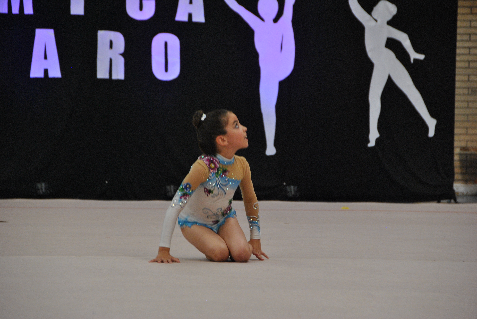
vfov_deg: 7.5
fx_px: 2428
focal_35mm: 183
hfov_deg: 11.2
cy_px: 160
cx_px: 238
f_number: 5.6
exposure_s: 1/200
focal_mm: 122
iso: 800
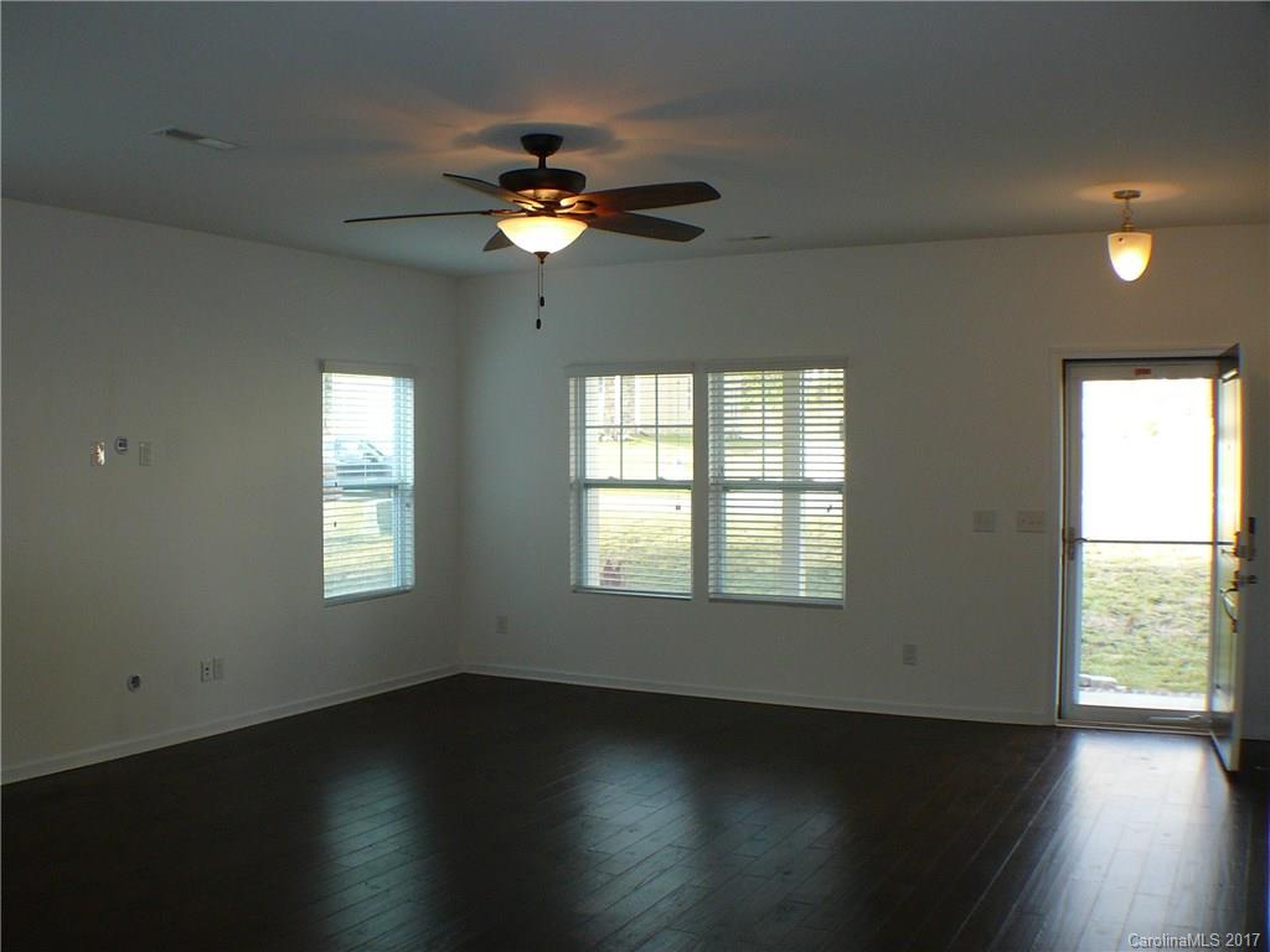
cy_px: 476
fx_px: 1724
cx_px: 635
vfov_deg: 30.9
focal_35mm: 47
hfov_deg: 40.4
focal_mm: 7
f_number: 3.3
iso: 100
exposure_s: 1/50
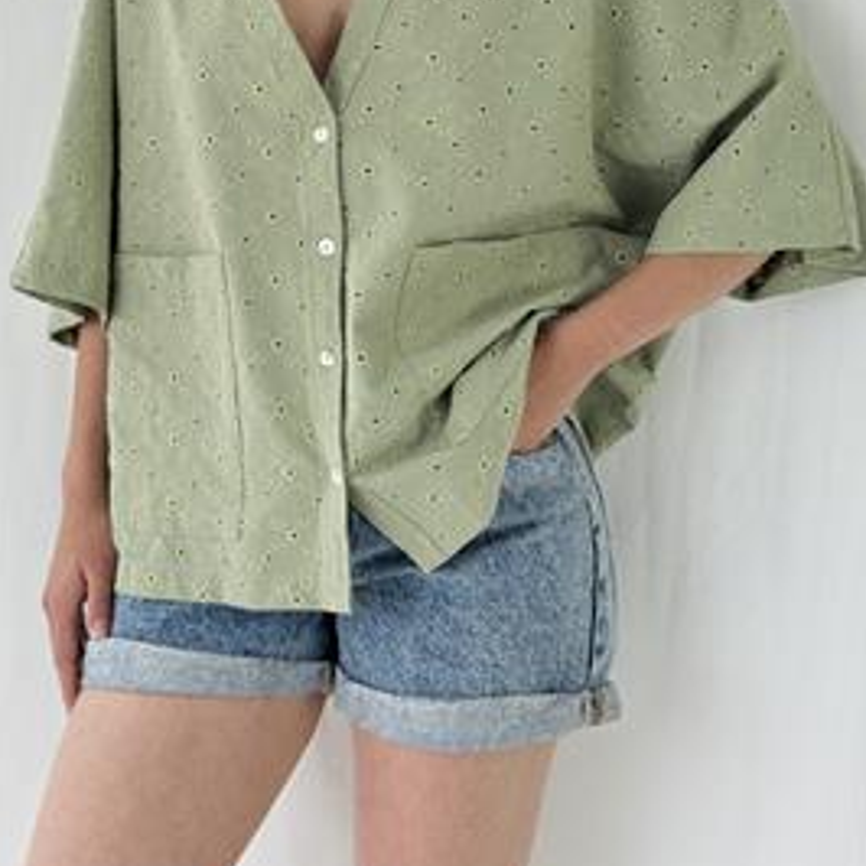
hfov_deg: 20.4
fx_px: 2406
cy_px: 63
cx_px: 374
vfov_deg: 20.0
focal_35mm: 85
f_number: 1.78
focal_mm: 6.76
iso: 64
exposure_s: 1/289
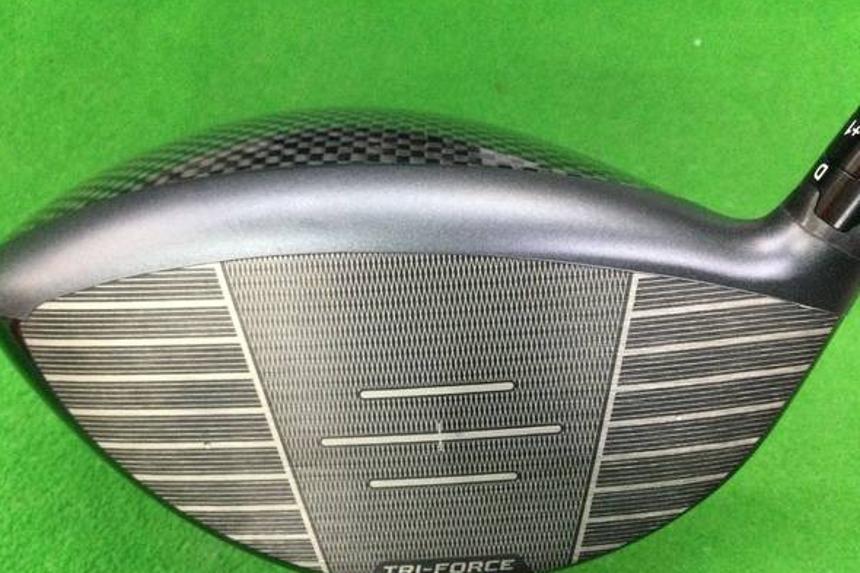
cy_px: 334
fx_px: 836
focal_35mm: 35
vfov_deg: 37.7
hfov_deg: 54.4
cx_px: 417
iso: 160
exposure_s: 1/30
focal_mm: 3.3
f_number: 2.4
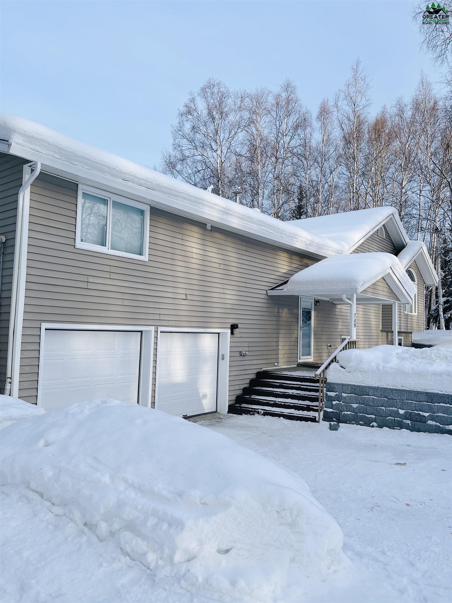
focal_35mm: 26
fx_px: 453
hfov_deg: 53.1
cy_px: 302
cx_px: 226
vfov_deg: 67.3
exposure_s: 1/1252
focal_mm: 5.1
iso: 50
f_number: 1.6
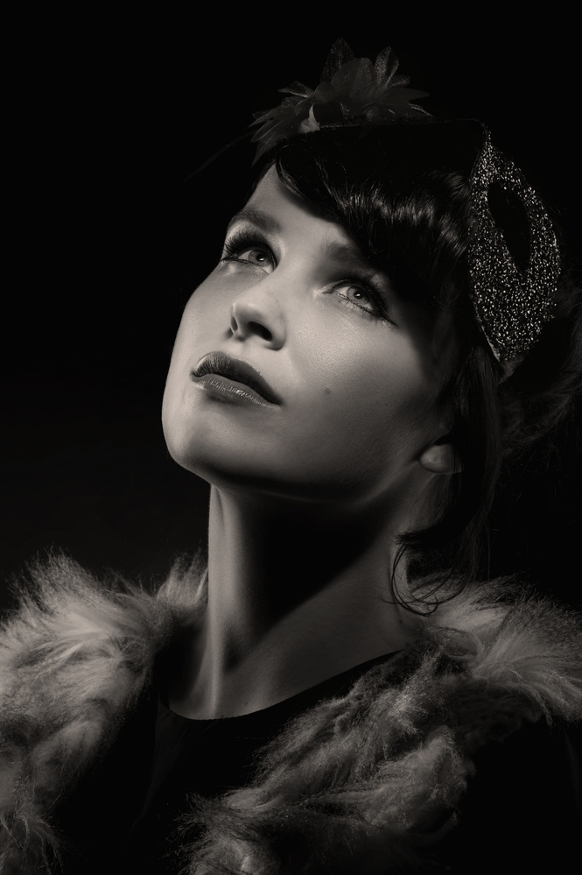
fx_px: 2427
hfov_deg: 13.7
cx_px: 291
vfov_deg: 20.4
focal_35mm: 100
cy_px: 438
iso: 200
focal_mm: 100
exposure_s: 1/125
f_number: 16
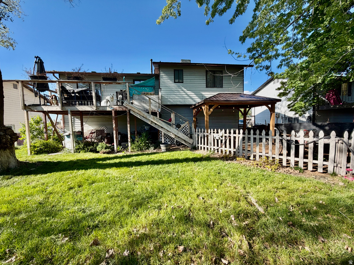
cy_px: 132
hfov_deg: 102.1
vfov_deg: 85.7
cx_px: 177
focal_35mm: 14
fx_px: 143
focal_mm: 2.22
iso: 40
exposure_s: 1/644
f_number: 2.2
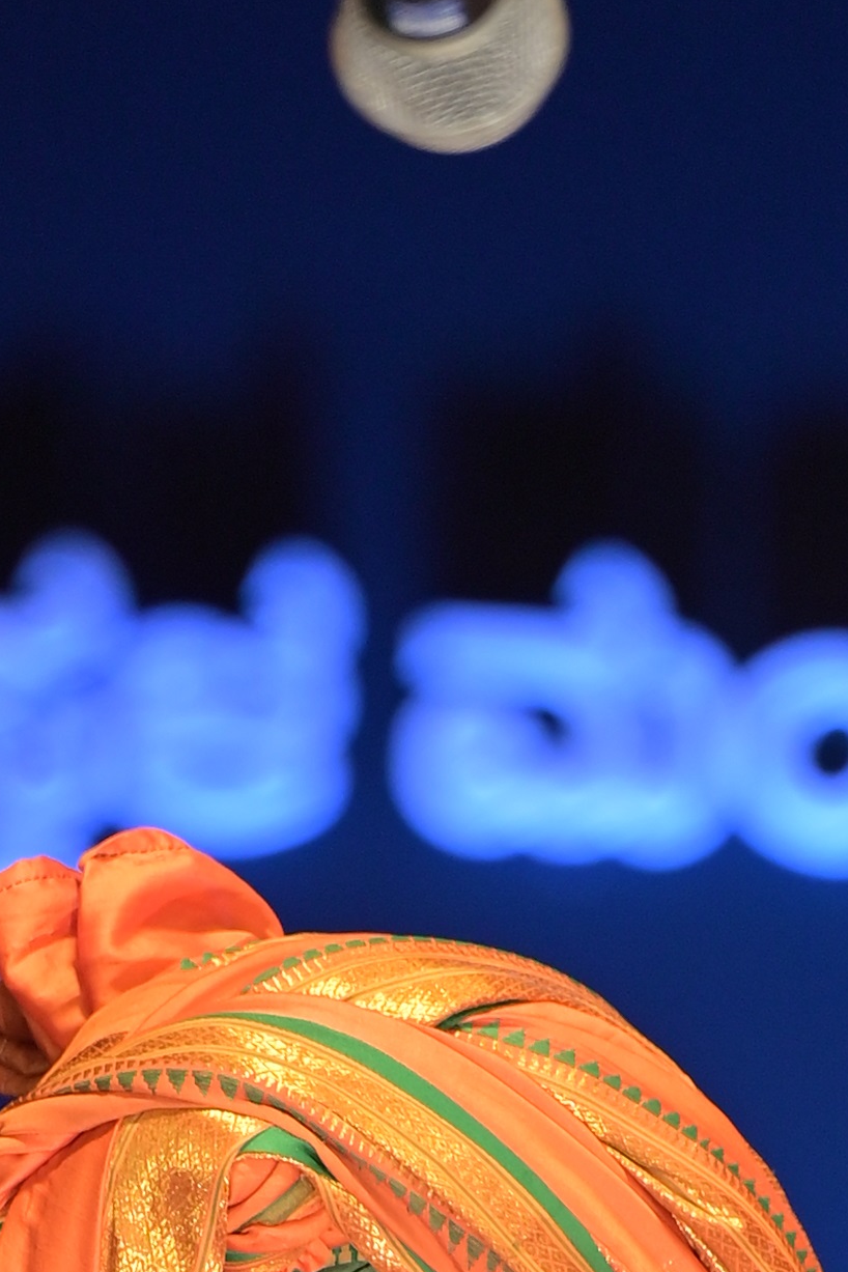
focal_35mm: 985
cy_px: 2432
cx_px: 477
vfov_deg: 2.1
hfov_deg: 1.4
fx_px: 34801
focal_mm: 200
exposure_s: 1/320
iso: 400
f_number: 2.8
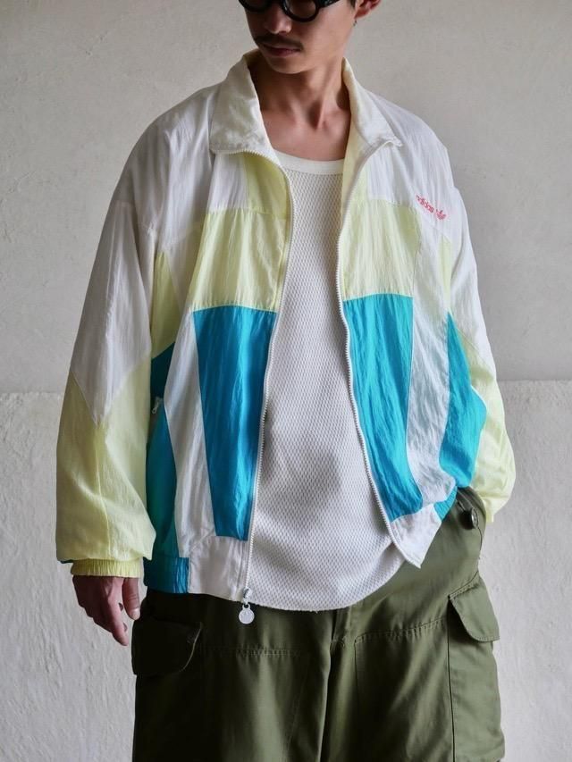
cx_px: 286
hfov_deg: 13.7
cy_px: 381
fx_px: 2379
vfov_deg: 18.2
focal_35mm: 108
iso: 640
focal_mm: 54
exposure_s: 1/125
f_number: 4
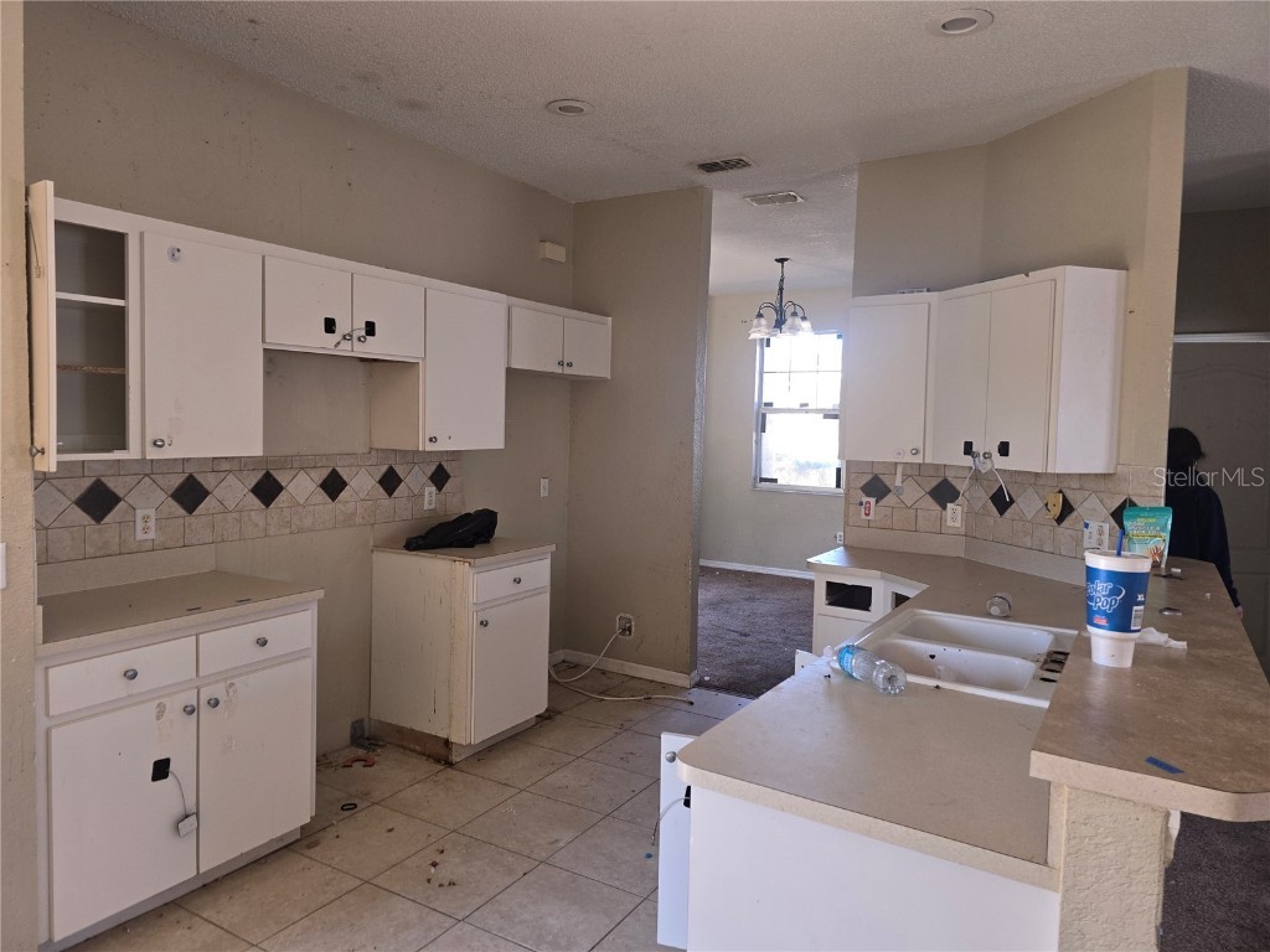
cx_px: 635
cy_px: 476
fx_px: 844
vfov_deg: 58.9
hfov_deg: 73.9
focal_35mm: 23
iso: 32
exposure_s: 1/60
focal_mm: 6.3
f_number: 1.7
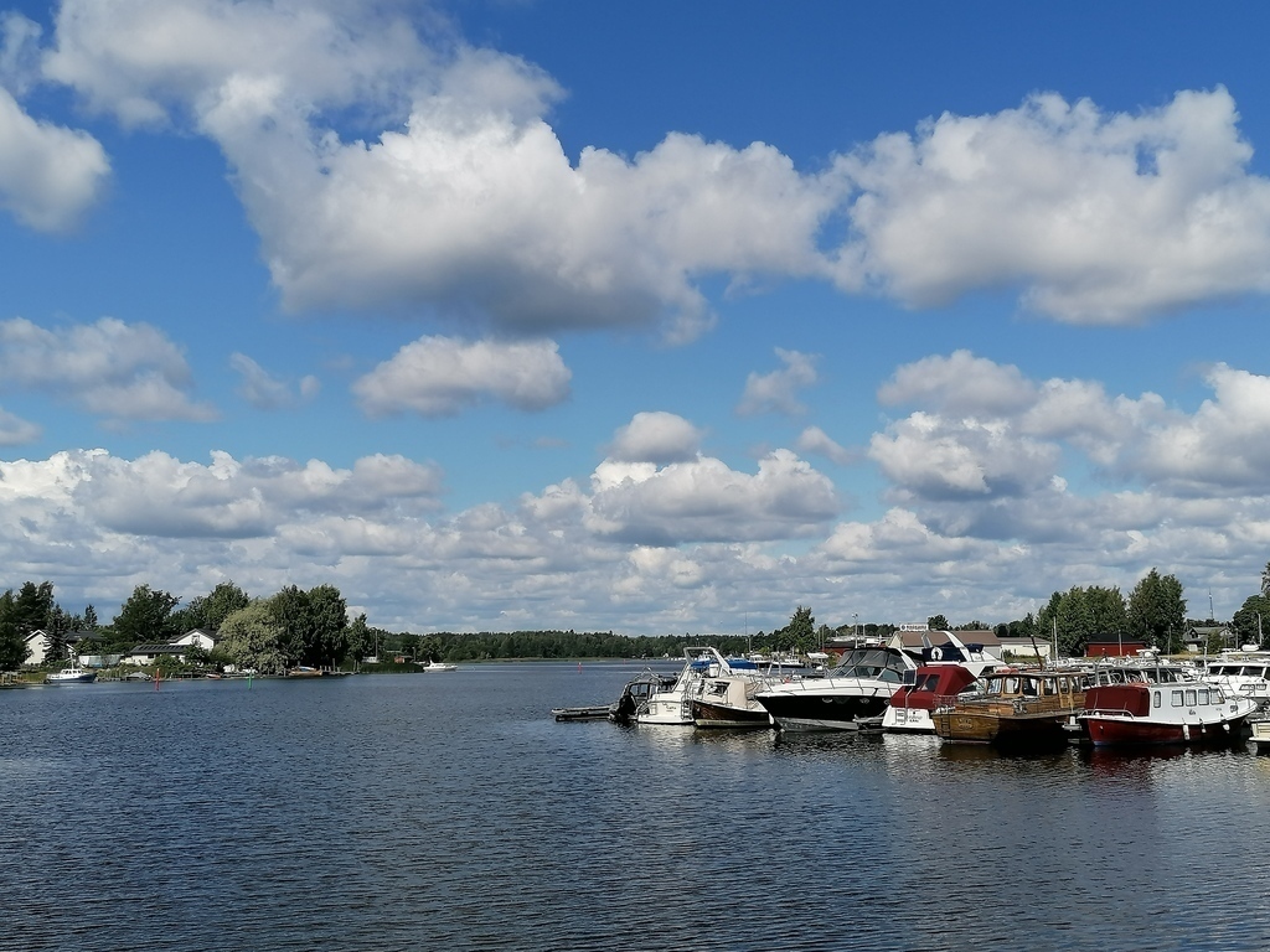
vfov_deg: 35.1
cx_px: 635
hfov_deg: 45.8
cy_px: 476
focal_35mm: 41
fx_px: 1504
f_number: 1.8
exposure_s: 1/2817
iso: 50
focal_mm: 4.75
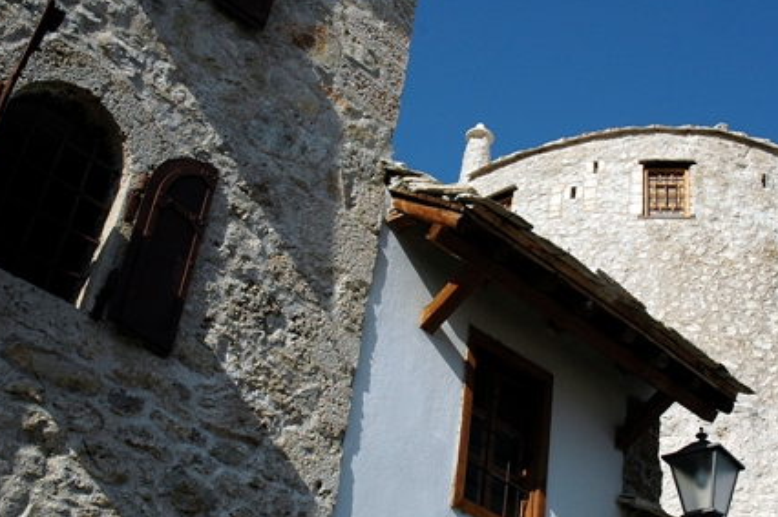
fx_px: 1187
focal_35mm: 55
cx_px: 483
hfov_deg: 36.1
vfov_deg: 24.6
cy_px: 271
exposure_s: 1/800
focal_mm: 24
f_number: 9
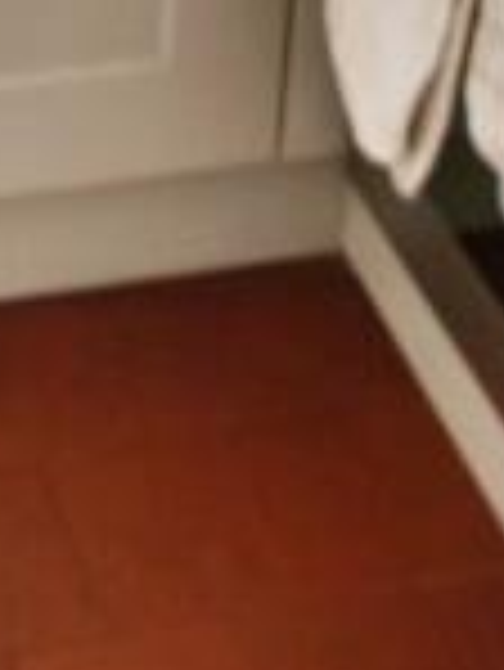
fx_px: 1919
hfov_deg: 13.9
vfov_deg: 16.3
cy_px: -569
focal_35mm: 99
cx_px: -288
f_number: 3.5
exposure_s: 1/8
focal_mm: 10
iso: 100
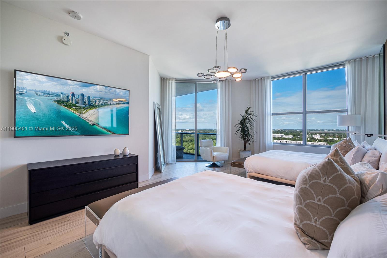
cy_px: 129
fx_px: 172
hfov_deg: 96.7
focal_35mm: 16
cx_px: 194
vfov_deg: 73.7
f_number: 4
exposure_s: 1/40
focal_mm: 8
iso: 100
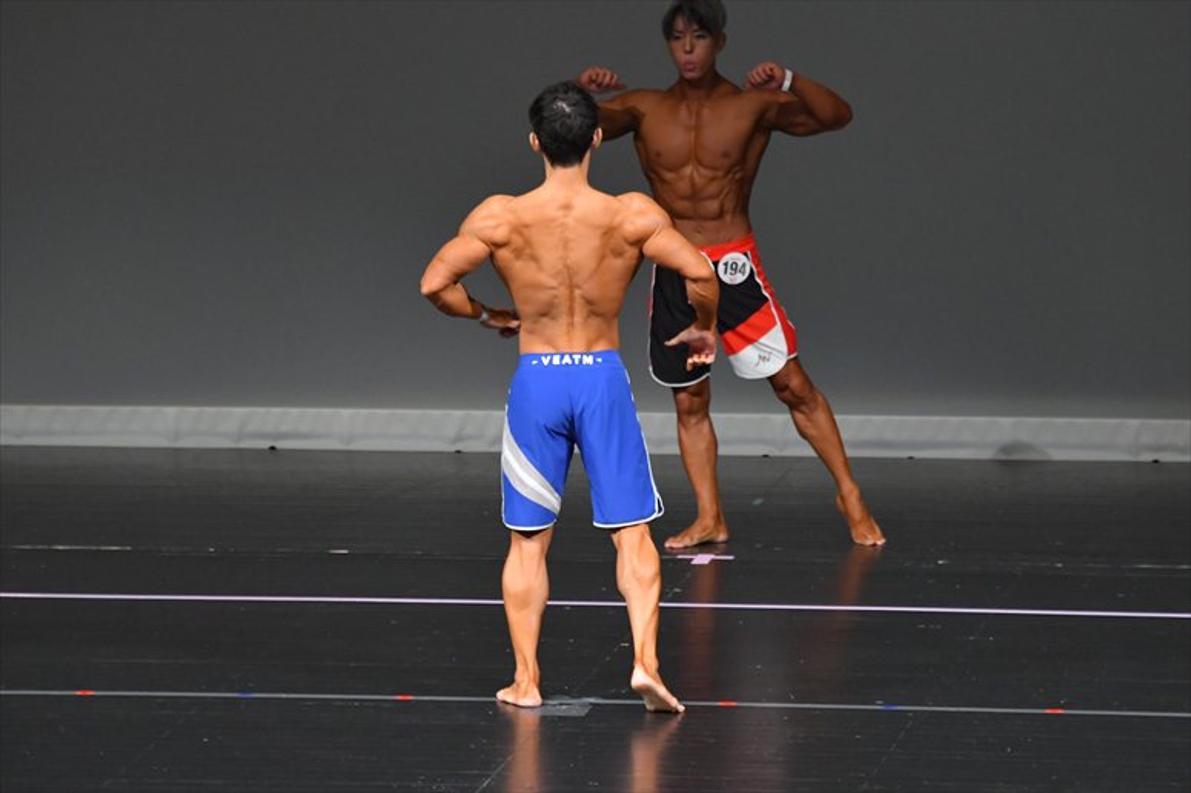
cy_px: 396
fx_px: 10416
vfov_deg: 4.4
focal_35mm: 315
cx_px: 596
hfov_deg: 6.5
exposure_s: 1/400
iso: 4000
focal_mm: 210
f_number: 5.6
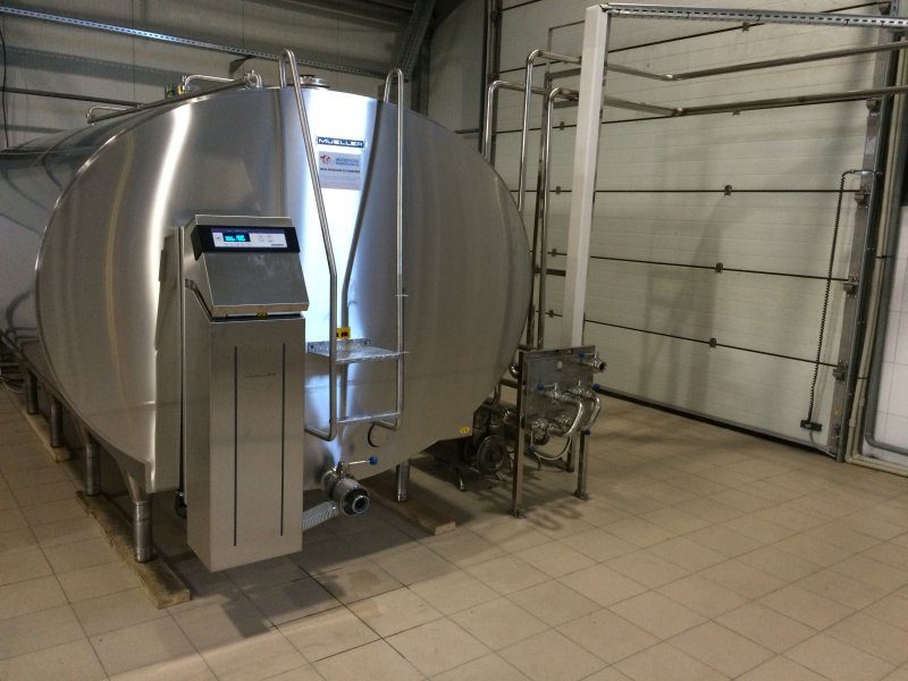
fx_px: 761
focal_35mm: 29
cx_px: 454
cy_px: 340
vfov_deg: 48.2
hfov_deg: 61.7
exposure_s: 1/15
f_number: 2.2
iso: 250
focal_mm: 4.15
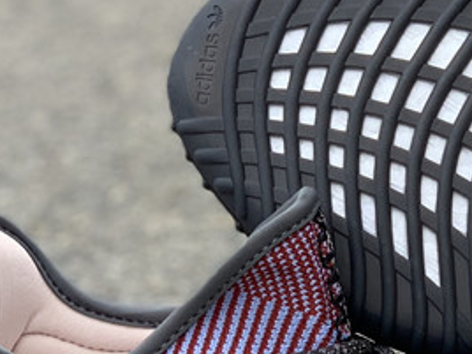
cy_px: 360
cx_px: 481
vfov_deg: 9.5
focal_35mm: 155
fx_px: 2113
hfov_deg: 12.6
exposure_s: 1/122
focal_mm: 6
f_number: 2.4
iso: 25
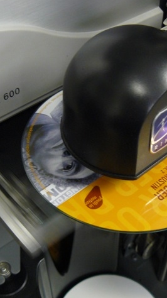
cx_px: 85
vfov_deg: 39.2
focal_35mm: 53
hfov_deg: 22.6
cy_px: 149
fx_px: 418
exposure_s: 1/5
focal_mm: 6
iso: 200
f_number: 2.8
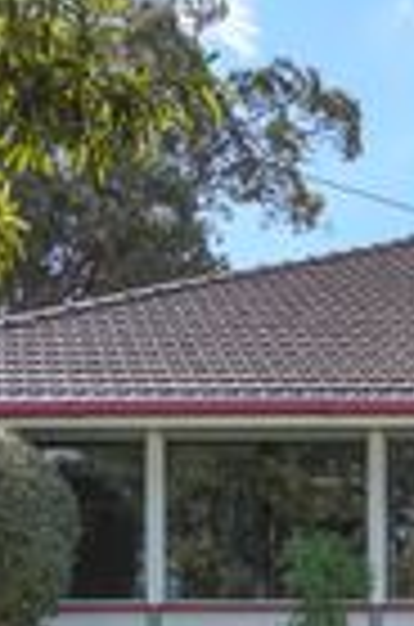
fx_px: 1352
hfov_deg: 16.8
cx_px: 468
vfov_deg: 25.3
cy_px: 552
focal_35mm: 78
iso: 250
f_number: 5.6
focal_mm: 23
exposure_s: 1/1250
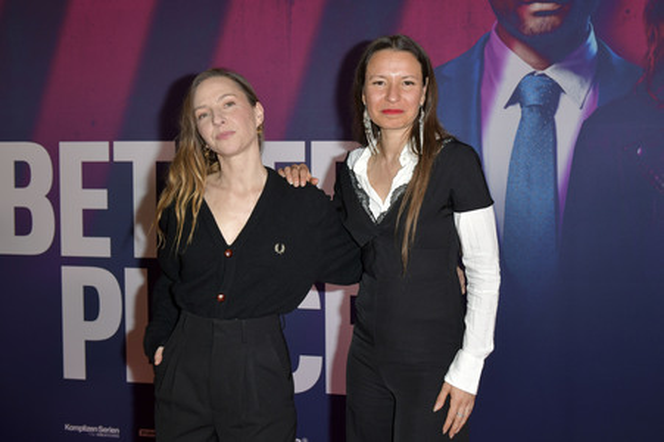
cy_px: 221
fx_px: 737
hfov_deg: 48.5
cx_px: 332
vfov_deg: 33.4
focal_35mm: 40
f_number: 5.6
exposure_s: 1/200
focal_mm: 40
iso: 800
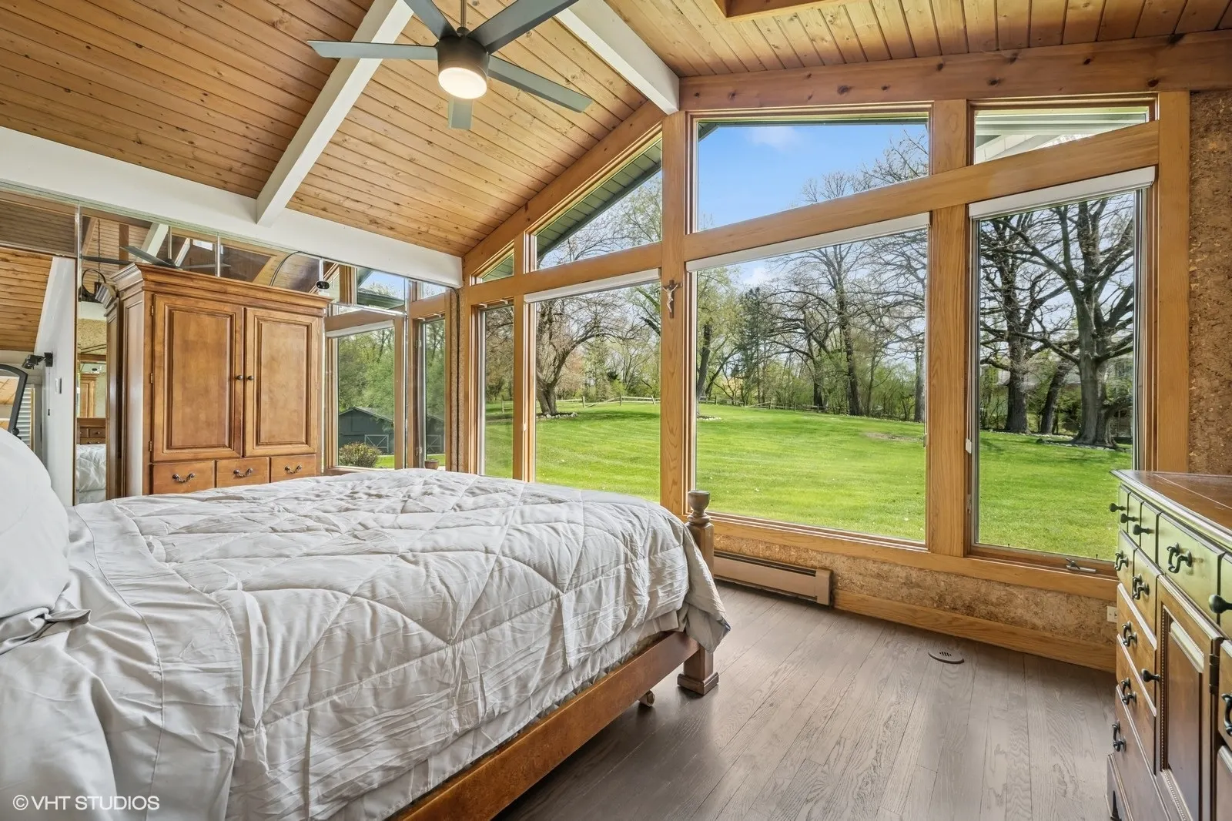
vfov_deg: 77.3
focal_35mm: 15
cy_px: 410
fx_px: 513
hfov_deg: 100.4
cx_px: 616
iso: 200
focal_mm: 15
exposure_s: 1/30
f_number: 9.5
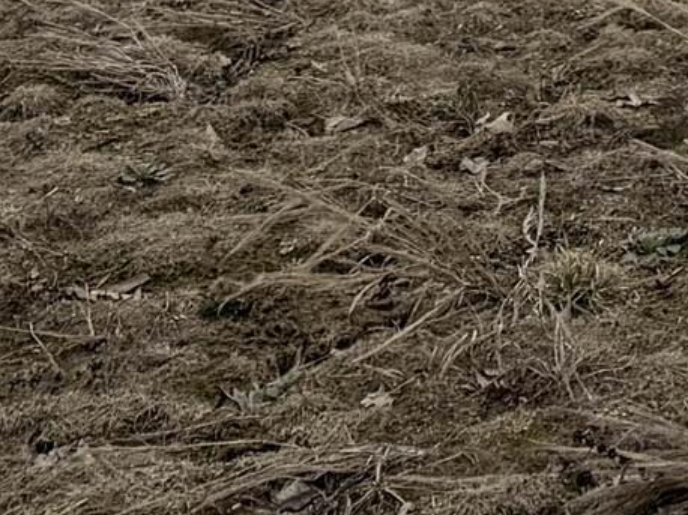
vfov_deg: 7.8
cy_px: -1119
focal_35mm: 161
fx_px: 3198
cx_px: 1344
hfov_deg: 11.2
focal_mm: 6.76
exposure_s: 1/2801
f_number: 1.78
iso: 80
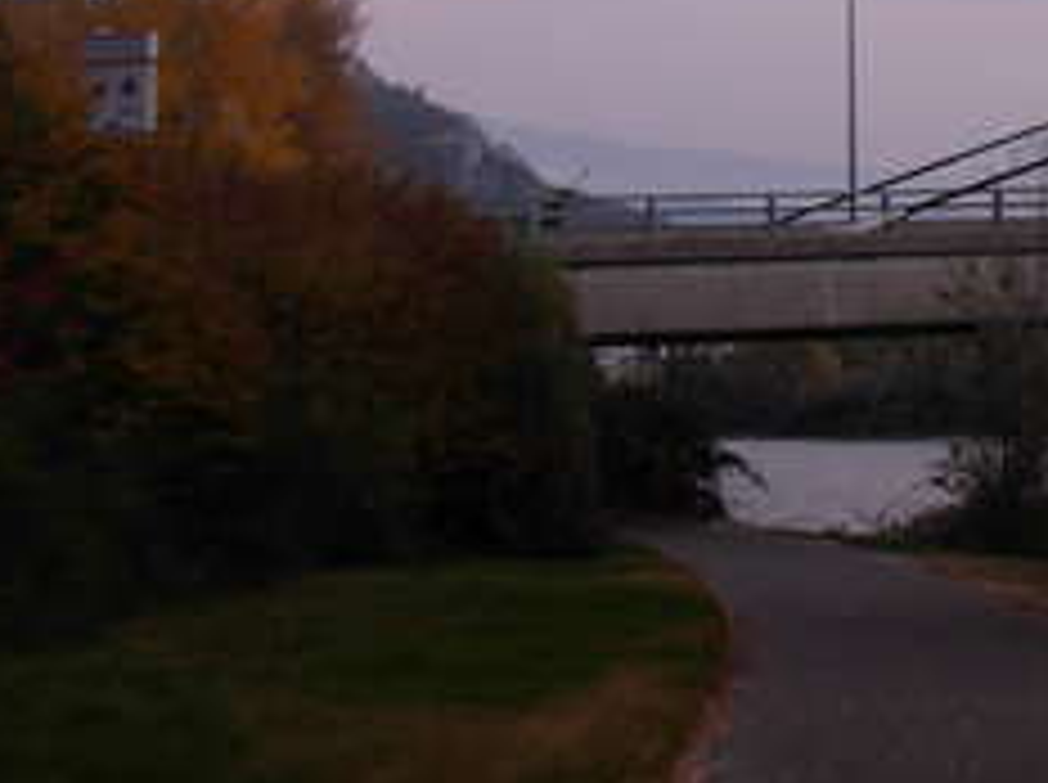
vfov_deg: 15.0
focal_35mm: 98
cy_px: 225
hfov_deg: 19.1
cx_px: 1219
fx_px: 2962
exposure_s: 1/15.1
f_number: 2.9
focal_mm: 6.3
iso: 79
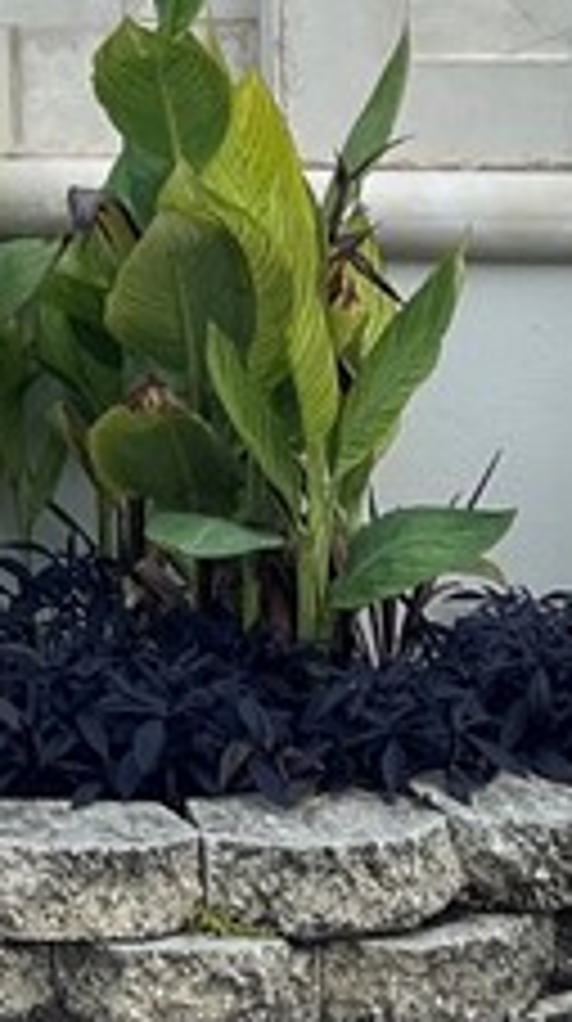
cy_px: -324
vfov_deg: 15.9
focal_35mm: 128
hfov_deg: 8.7
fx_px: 3466
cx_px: -734
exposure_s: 1/2513
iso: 50
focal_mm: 5.7
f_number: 1.5
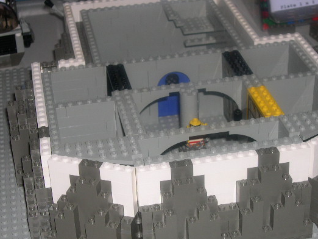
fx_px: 698
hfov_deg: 25.6
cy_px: 120
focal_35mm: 76
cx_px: 171
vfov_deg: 19.4
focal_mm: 13.2
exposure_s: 1/60
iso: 100
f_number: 3.5
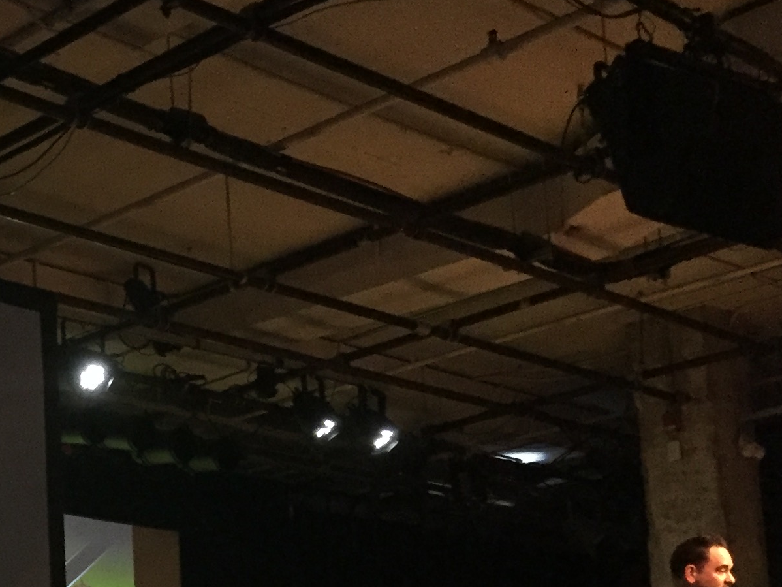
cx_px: -138
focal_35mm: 79
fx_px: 1785
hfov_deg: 22.8
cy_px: 639
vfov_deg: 18.0
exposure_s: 1/15
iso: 320
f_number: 2.2
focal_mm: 4.15
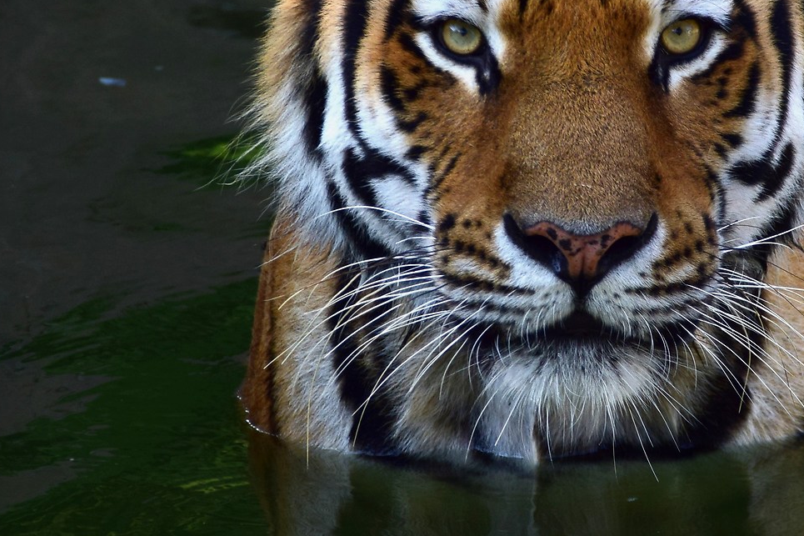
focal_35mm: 933
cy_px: 63
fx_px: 20832
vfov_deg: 1.5
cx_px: 562
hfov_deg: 2.2
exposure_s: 1/250
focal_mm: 250
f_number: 6.3
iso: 200
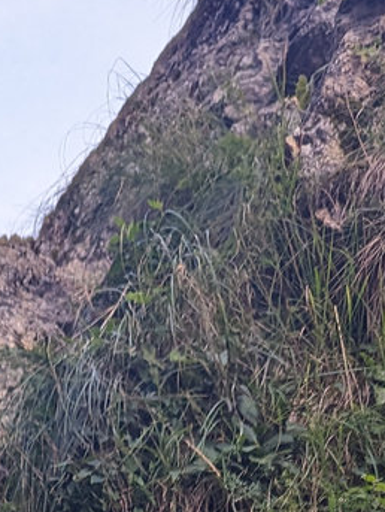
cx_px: -101
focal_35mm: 112
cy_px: 1064
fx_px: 1658
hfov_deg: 12.9
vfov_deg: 14.3
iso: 26
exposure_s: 1/341
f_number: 1.85
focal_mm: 6.81
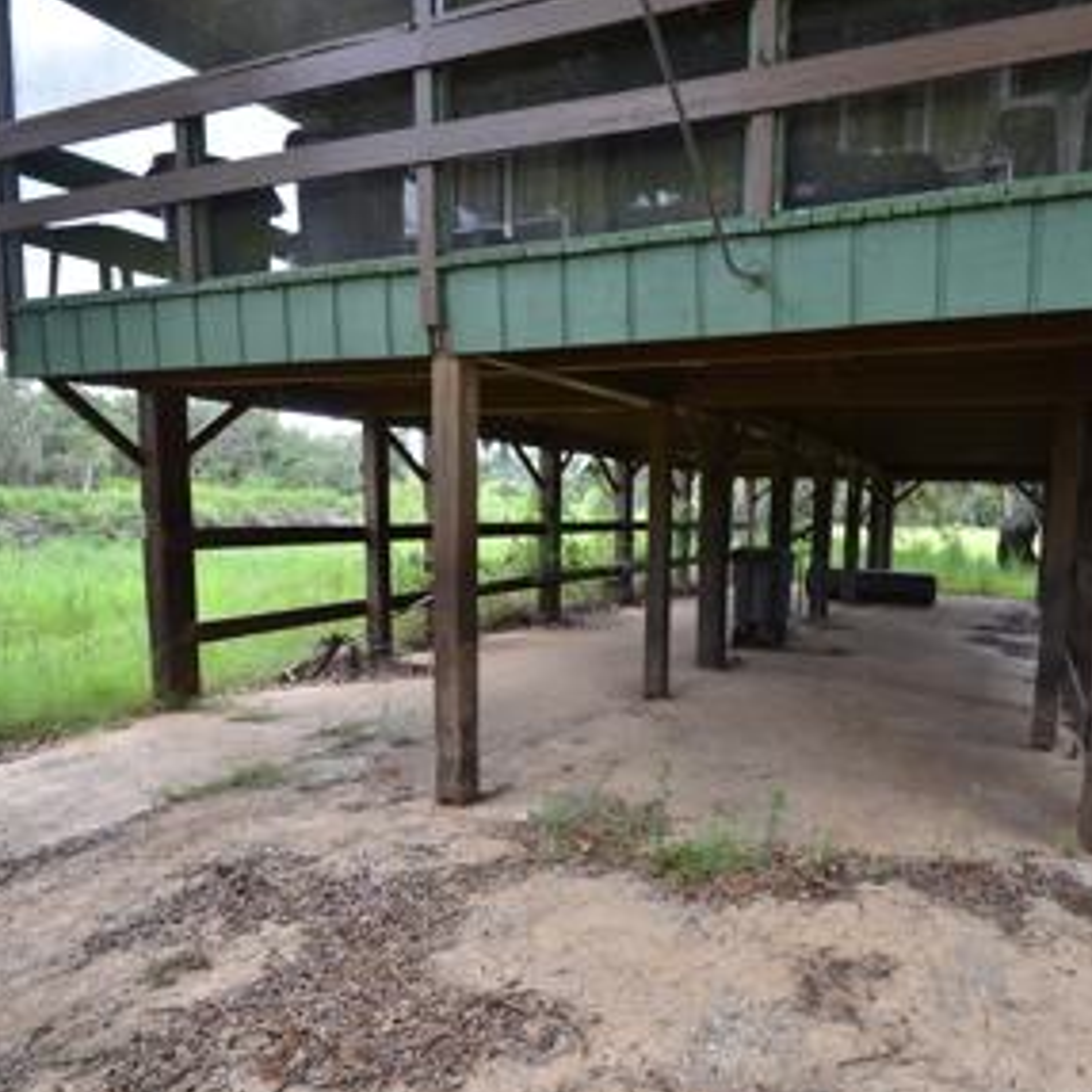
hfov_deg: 71.3
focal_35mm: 20
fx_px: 714
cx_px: 775
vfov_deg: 74.8
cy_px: 557
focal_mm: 10
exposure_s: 1/125
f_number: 5.6
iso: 220
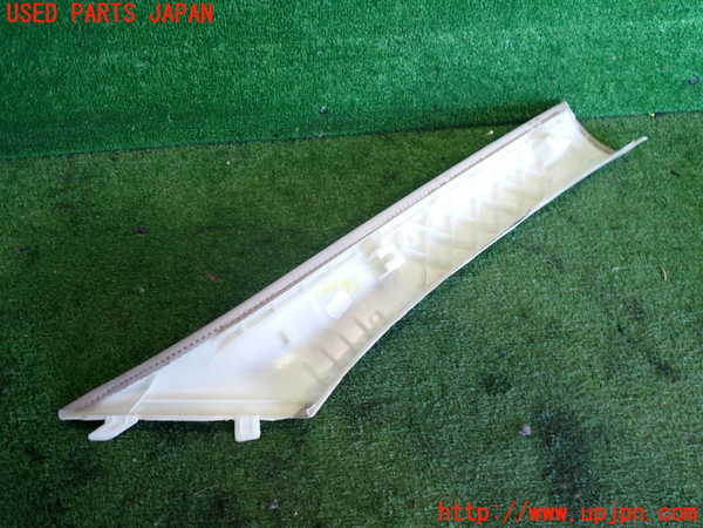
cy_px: 264
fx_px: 609
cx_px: 352
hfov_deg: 60.0
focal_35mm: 30
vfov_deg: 46.8
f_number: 2.3
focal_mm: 5.4
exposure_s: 1/50
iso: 200
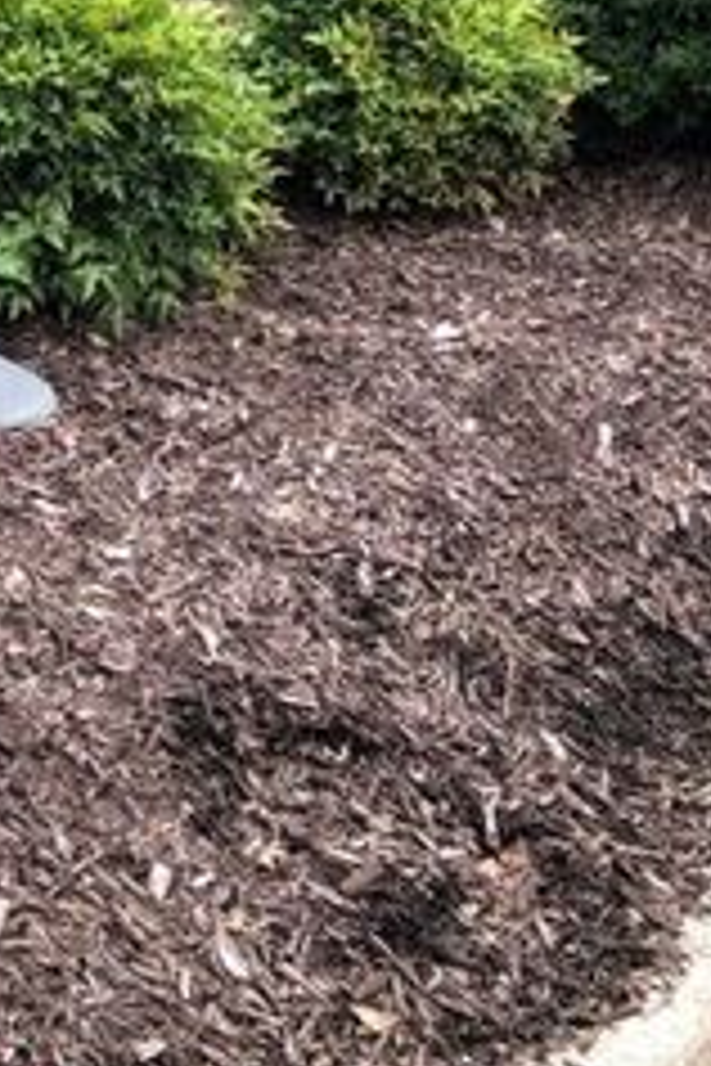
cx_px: -315
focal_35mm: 82
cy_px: -268
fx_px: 2429
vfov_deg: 22.5
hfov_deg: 15.5
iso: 32
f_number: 1.8
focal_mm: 3.99
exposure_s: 1/120
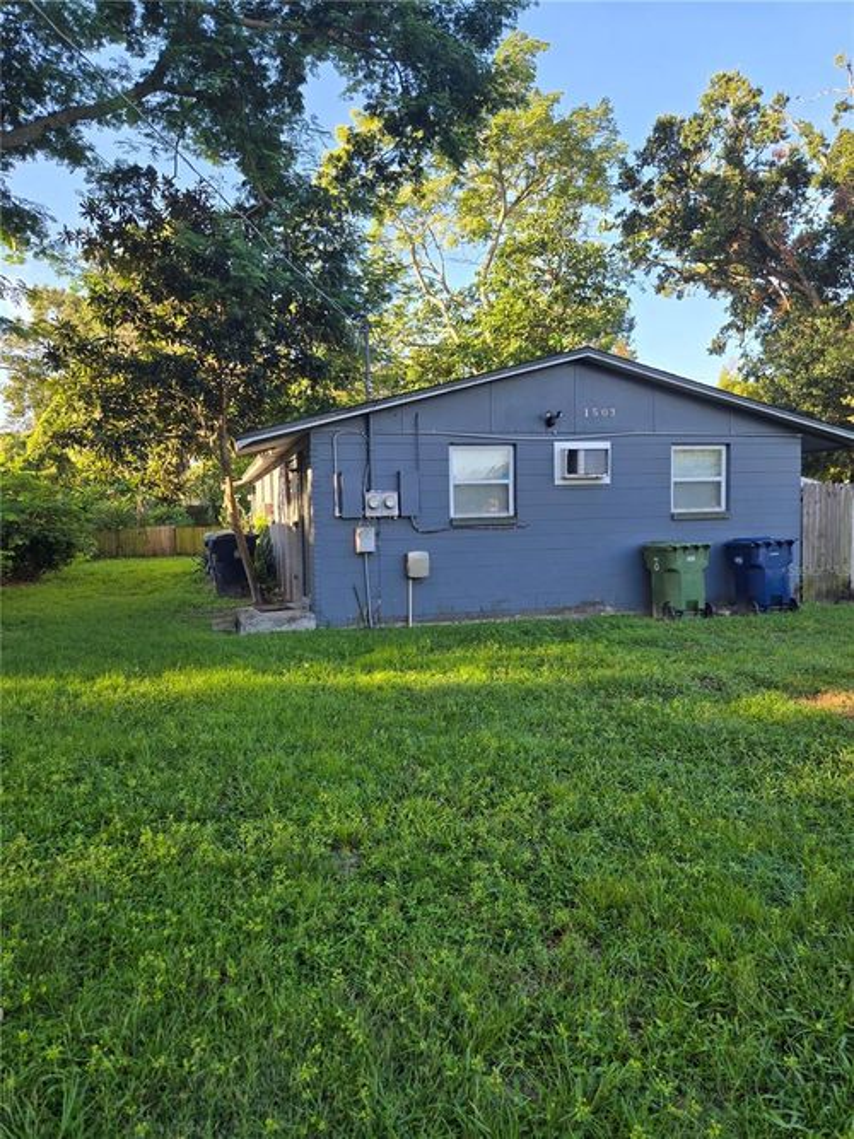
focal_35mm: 23
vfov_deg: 73.9
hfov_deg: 58.9
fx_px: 757
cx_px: 427
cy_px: 570
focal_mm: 5.4
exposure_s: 1/318
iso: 25
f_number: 1.8
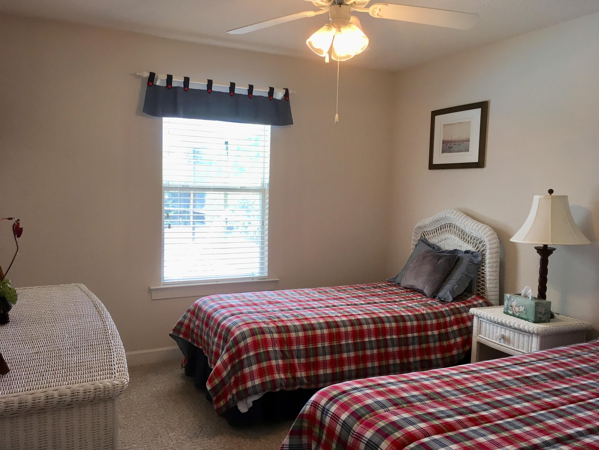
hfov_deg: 61.7
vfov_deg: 48.2
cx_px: 300
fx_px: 502
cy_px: 225
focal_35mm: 29
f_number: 2.2
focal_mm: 4.15
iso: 25
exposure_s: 1/30
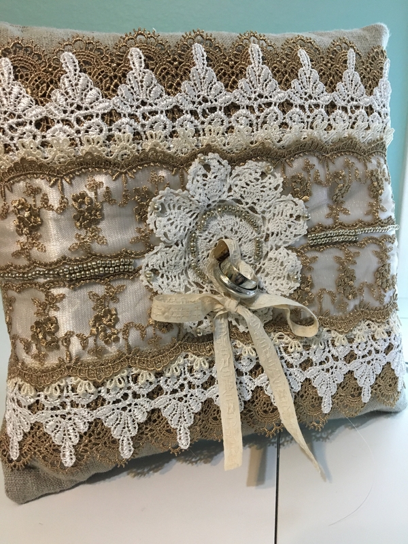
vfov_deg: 61.7
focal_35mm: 29
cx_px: 204
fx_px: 456
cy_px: 272
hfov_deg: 48.2
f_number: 2.2
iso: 160
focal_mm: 4.15
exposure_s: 1/30
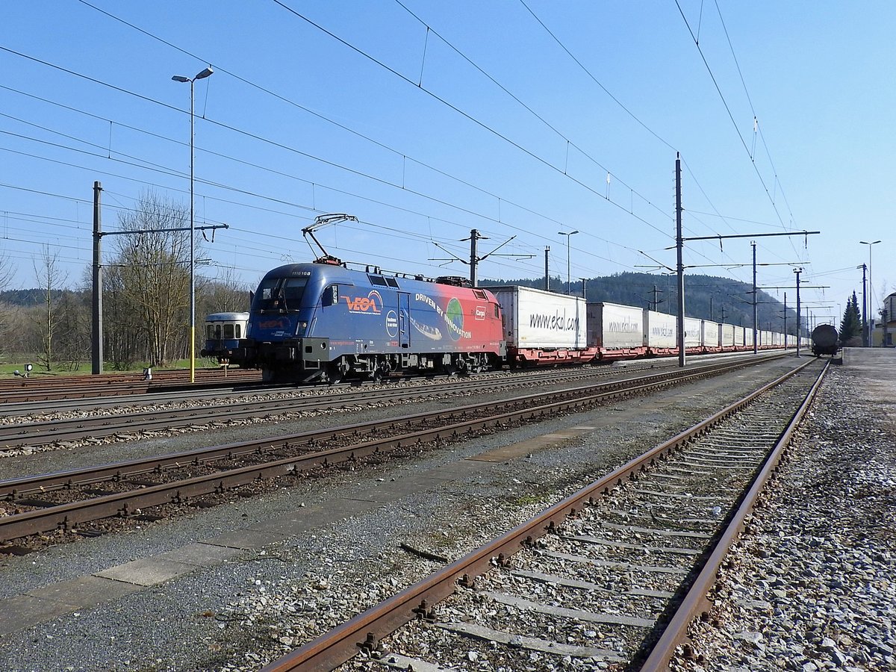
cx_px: 448
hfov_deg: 71.6
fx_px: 621
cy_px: 336
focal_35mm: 24
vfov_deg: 56.8
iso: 100
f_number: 3.3
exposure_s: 1/1250
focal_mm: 4.3
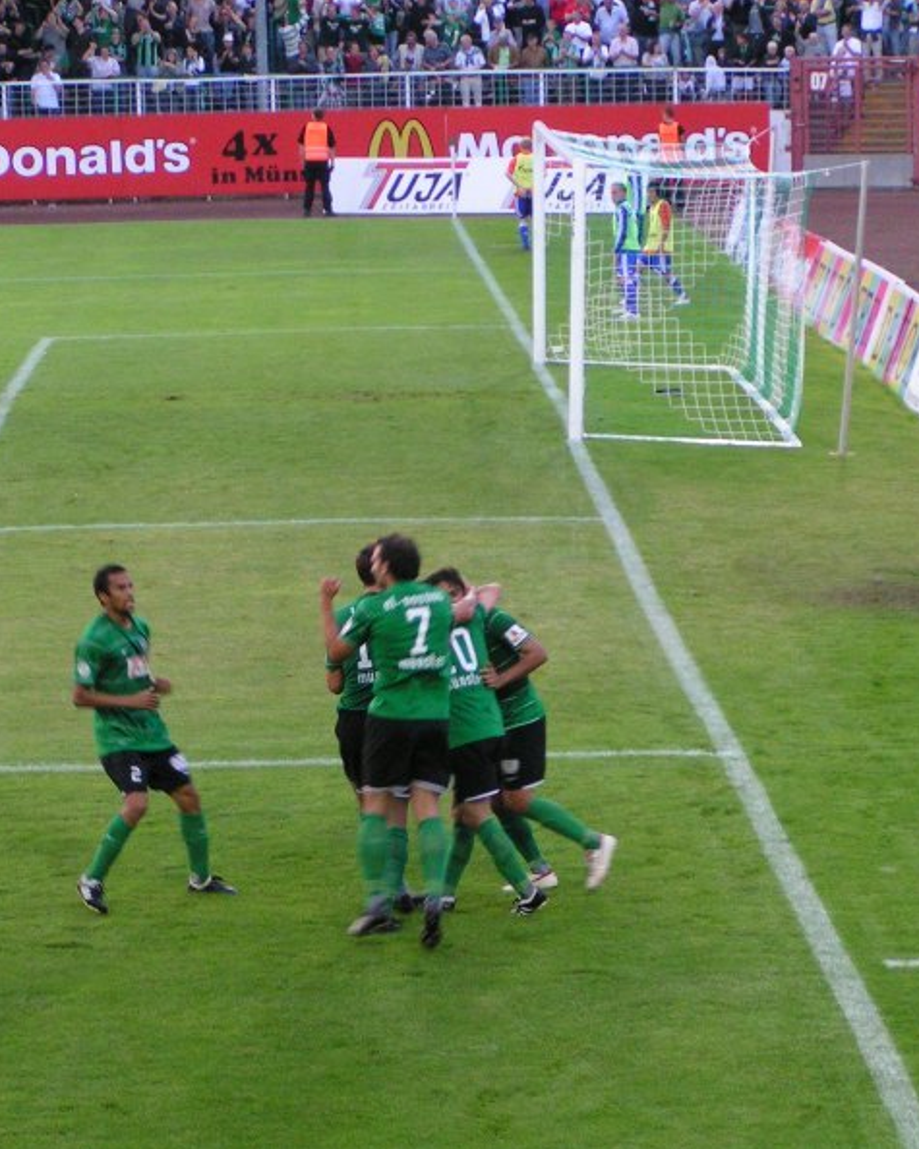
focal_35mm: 142
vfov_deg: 13.6
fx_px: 4829
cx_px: 387
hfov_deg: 10.9
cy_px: 578
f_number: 3.5
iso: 200
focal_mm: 16.6
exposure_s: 1/80
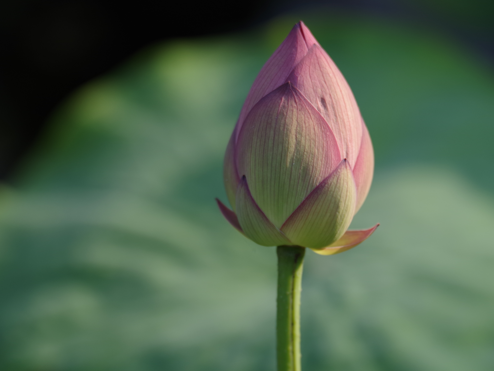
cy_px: 309
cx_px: 292
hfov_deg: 5.2
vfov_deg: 3.9
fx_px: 5452
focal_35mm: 382
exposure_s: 1/1000
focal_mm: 200
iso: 200
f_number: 3.5
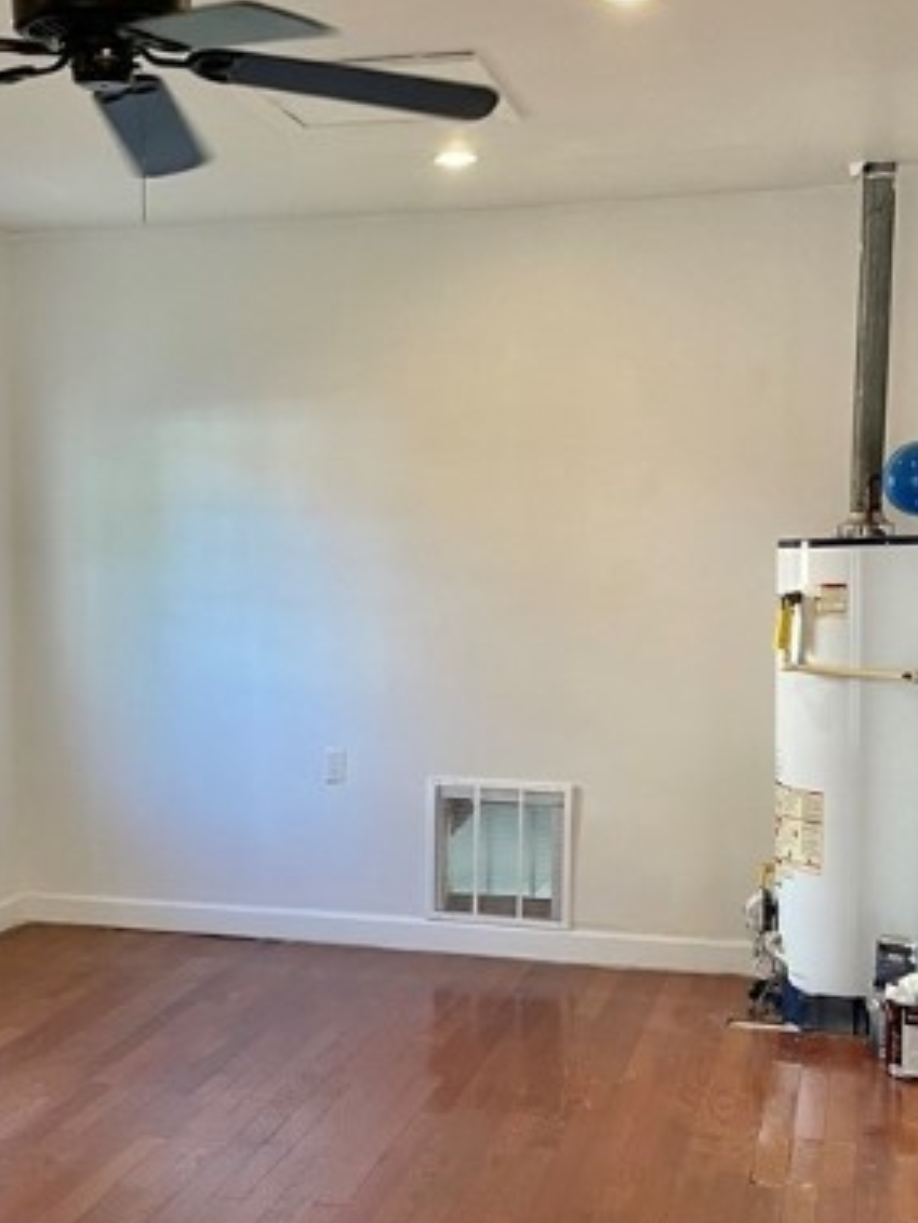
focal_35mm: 53
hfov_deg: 27.2
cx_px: 253
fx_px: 1873
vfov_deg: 36.1
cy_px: 694
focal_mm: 4.2
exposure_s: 1/60
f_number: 1.6
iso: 80
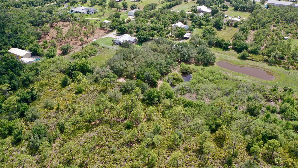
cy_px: 73
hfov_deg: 64.3
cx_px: 151
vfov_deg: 38.9
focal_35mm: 30
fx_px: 237
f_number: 5.6
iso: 100
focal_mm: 10.26
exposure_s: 1/320
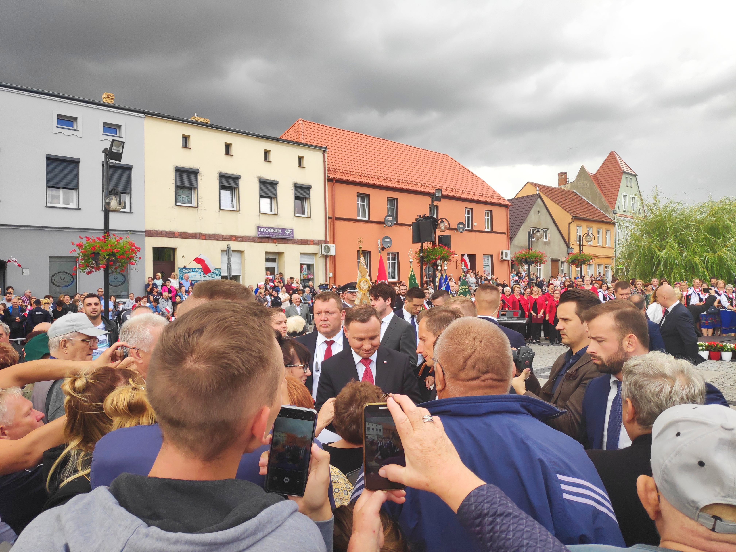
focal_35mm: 20
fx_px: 425
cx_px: 368
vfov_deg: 66.0
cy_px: 276
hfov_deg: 81.7
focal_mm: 3.94
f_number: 1.9
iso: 100
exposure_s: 1/591
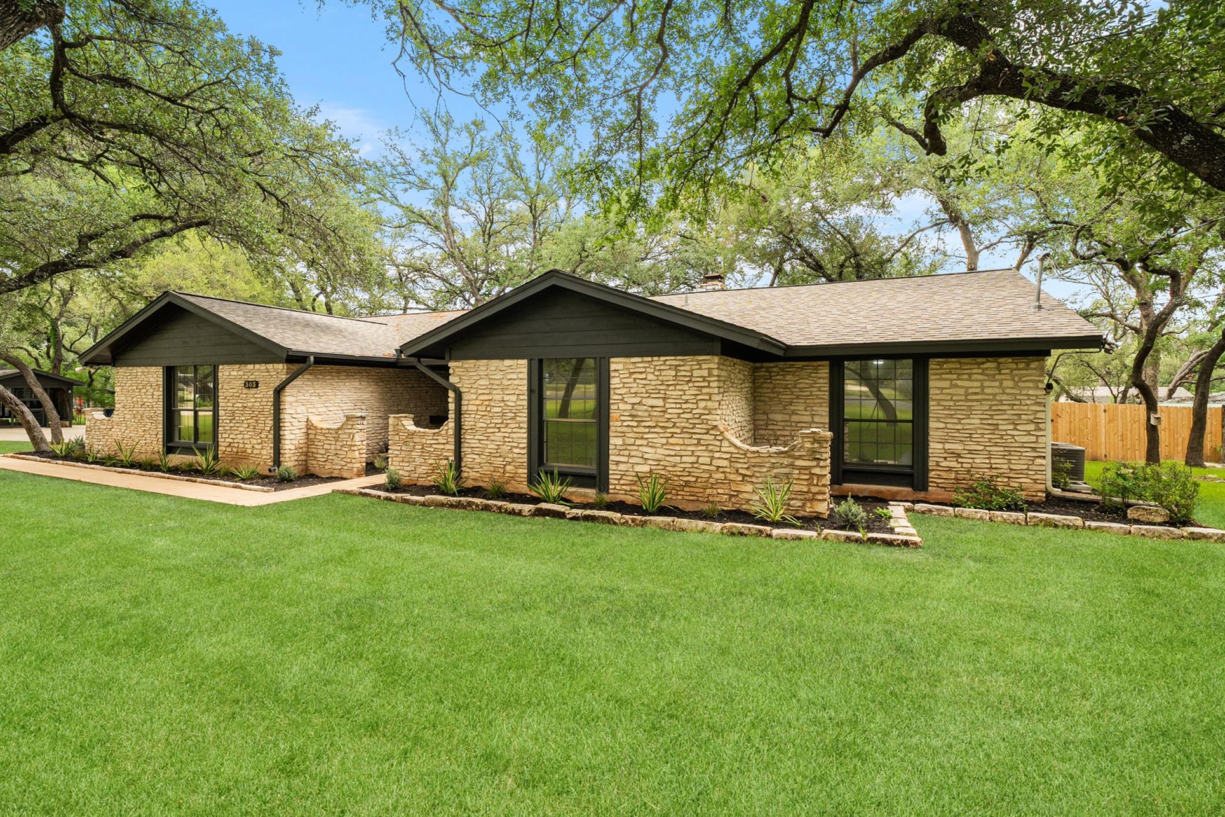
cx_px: 586
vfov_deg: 70.4
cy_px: 390
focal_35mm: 17
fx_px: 578
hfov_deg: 93.2
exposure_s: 1/25
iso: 200
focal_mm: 16
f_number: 9
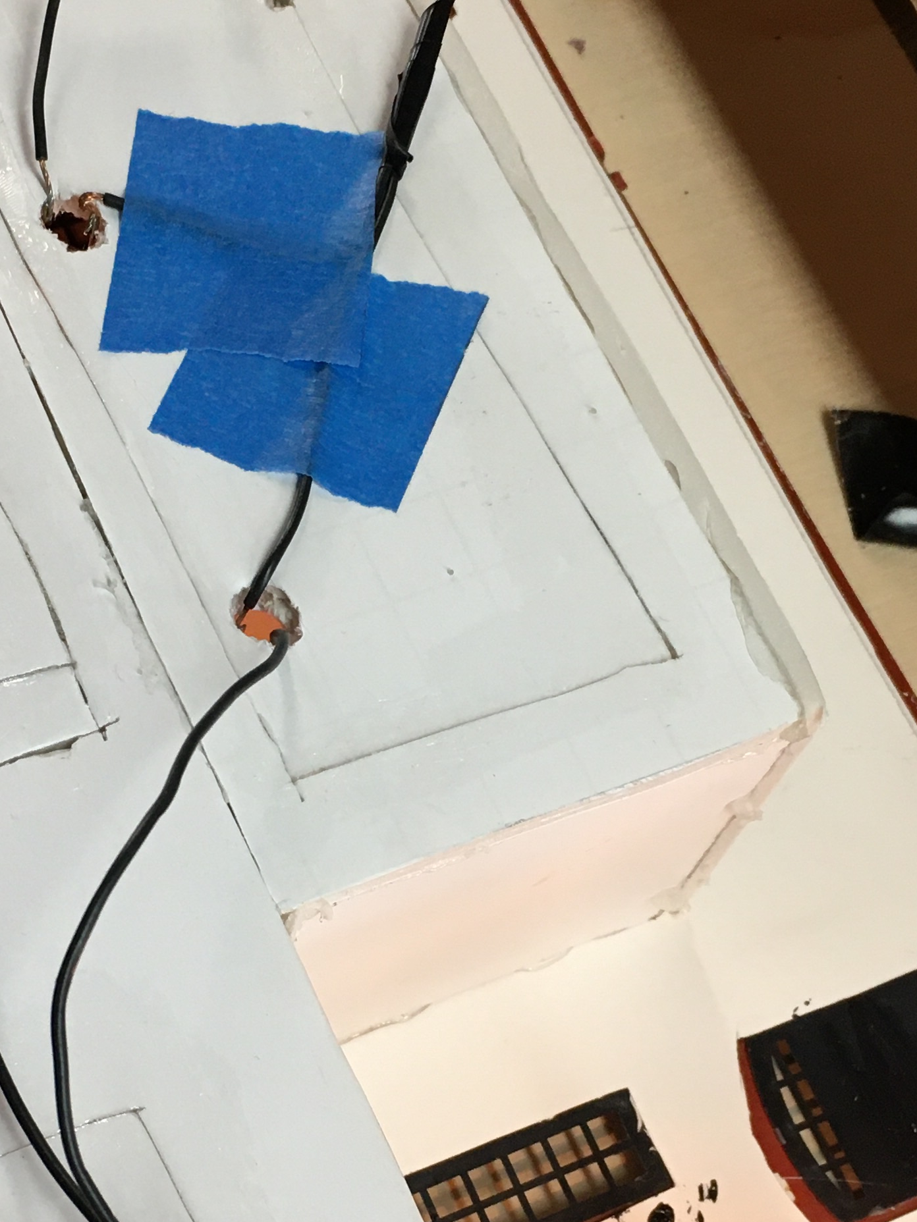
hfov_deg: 23.1
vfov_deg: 30.7
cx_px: 247
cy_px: 716
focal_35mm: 63
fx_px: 2225
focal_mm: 4.15
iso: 40
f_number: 2.2
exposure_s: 1/30
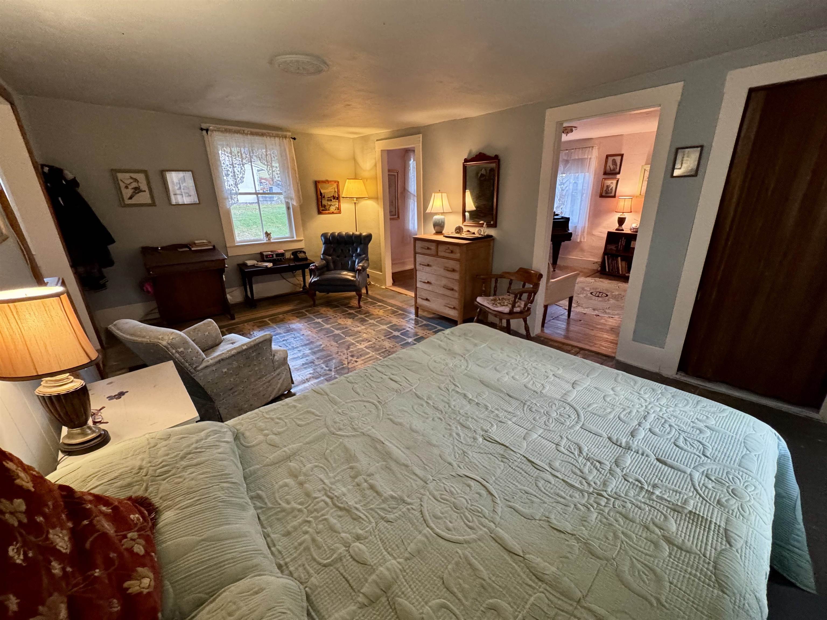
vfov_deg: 85.7
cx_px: 414
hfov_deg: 102.1
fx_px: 334
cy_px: 310
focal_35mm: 14
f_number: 2.2
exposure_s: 1/60
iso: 500
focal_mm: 2.22
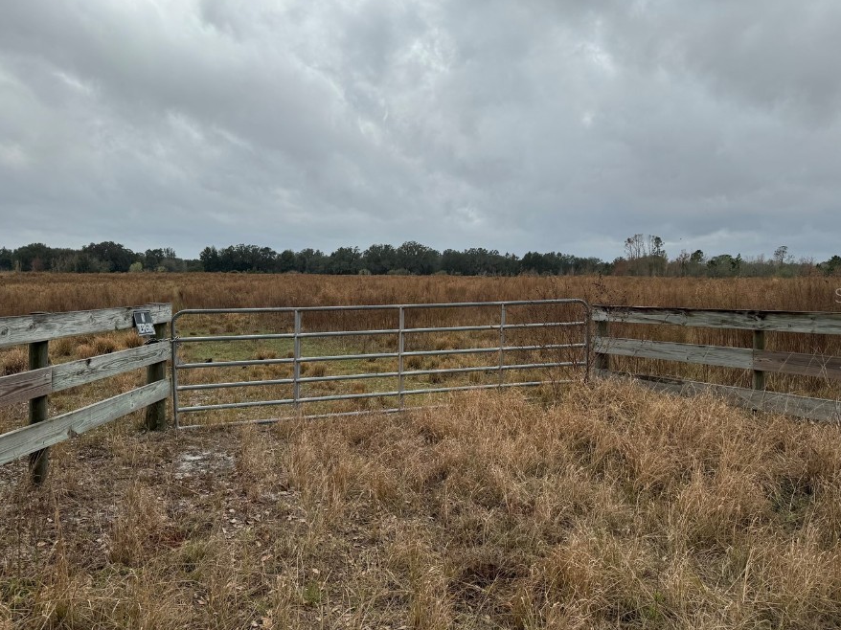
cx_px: 435
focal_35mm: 28
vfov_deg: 49.7
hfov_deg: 63.4
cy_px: 295
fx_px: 680
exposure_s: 1/4950
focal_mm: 6.86
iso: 80
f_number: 1.78
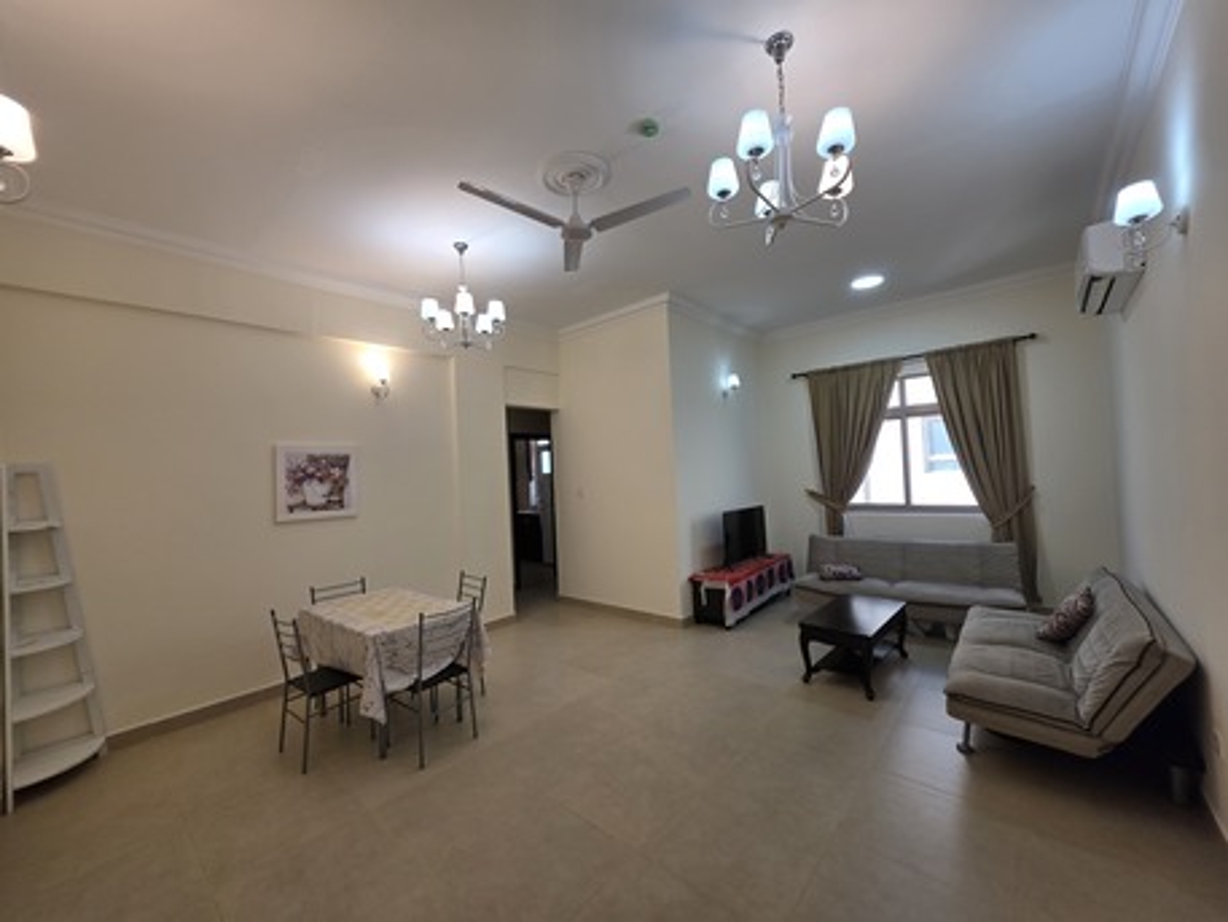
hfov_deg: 106.2
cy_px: 461
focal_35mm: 13
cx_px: 614
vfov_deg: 89.9
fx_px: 461
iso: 40
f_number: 1.9
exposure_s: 1/100
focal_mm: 2.2
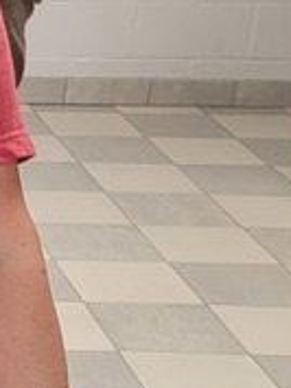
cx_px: -422
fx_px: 1556
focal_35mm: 139
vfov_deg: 14.1
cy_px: 278
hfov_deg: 9.4
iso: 200
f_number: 1.8
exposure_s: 1/60
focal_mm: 6.7
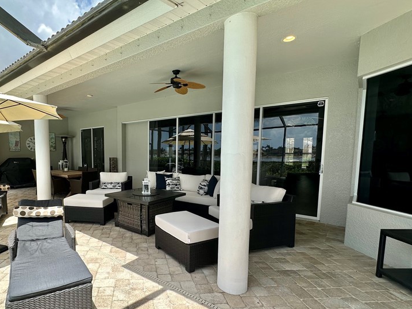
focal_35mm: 20
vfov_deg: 65.7
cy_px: 175
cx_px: 149
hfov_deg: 79.9
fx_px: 238
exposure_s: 1/504
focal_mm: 2.22
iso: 40
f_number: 2.2
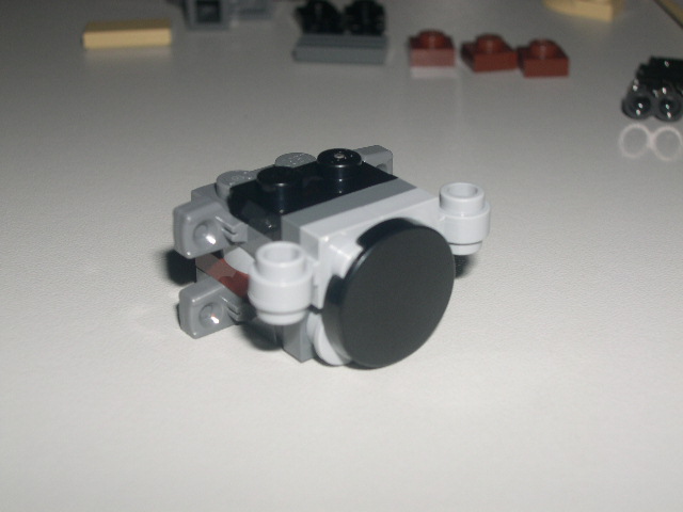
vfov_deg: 23.7
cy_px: 256
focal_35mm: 62
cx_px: 342
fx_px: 1223
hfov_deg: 31.2
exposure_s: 1/60
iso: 100
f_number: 9.6
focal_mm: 13.2
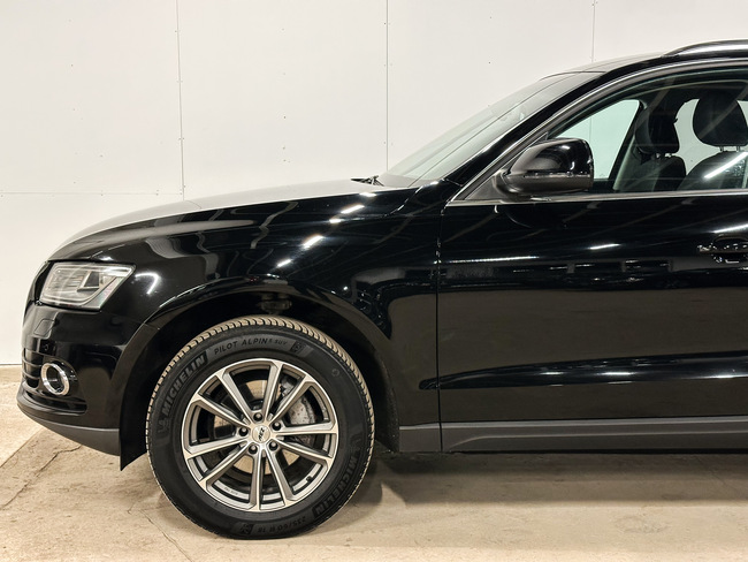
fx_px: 1038
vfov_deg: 30.3
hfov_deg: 39.6
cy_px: 281
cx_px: 374
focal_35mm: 48
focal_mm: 6.86
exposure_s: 1/50
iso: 250
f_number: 1.8
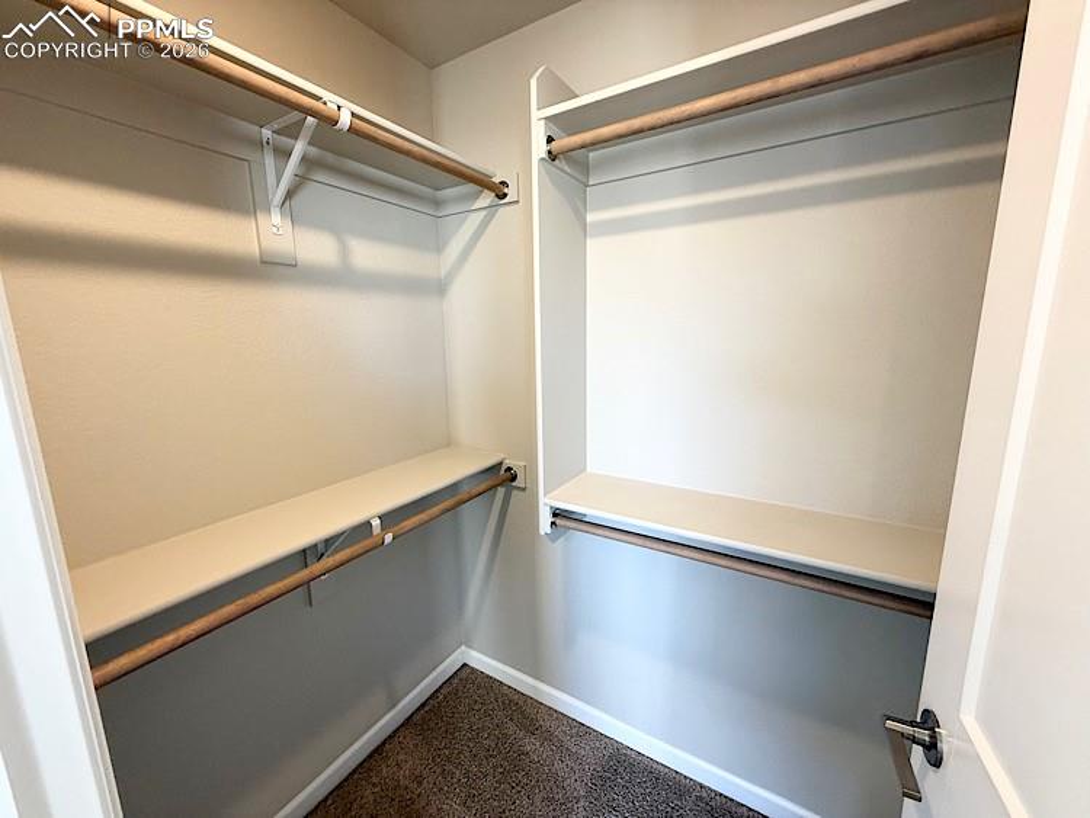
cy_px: 409
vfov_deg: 85.7
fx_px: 441
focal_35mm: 14
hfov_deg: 102.0
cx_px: 545
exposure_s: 1/99
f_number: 2.2
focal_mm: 2.22
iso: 200
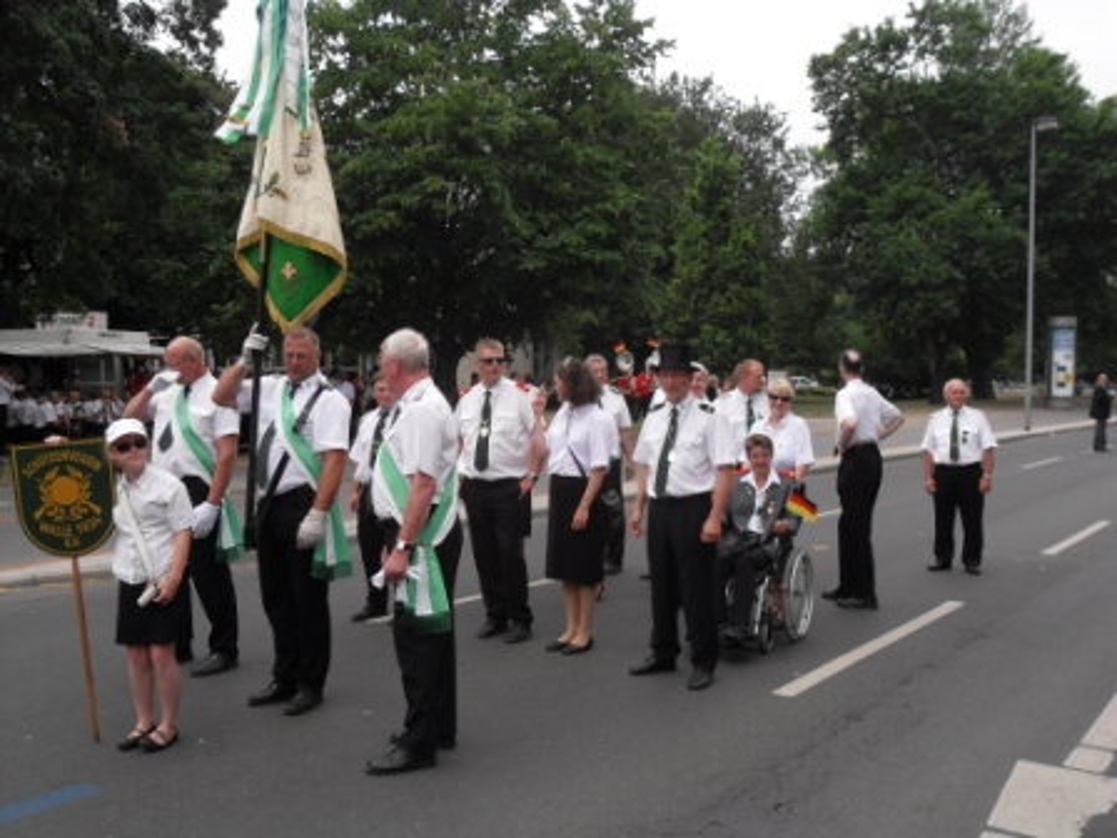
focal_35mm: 35
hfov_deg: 52.6
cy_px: 419
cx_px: 558
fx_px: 1129
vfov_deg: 40.7
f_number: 8.1
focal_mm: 7.5
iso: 80
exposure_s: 1/180
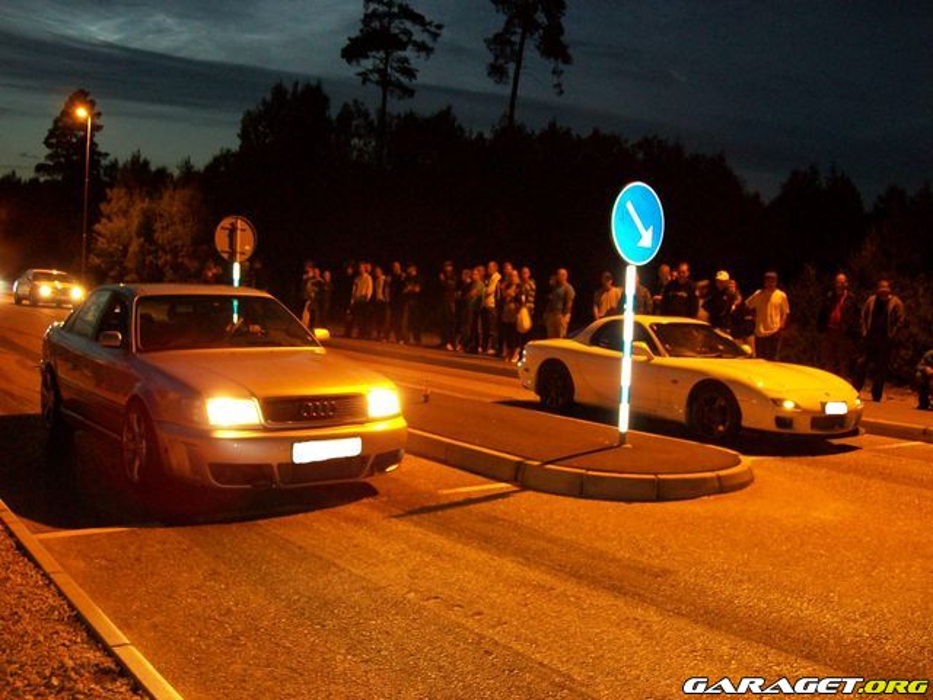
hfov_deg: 51.4
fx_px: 970
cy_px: 350
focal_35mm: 36
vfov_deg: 39.7
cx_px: 466
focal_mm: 6
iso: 160
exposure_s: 1/2
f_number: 2.7
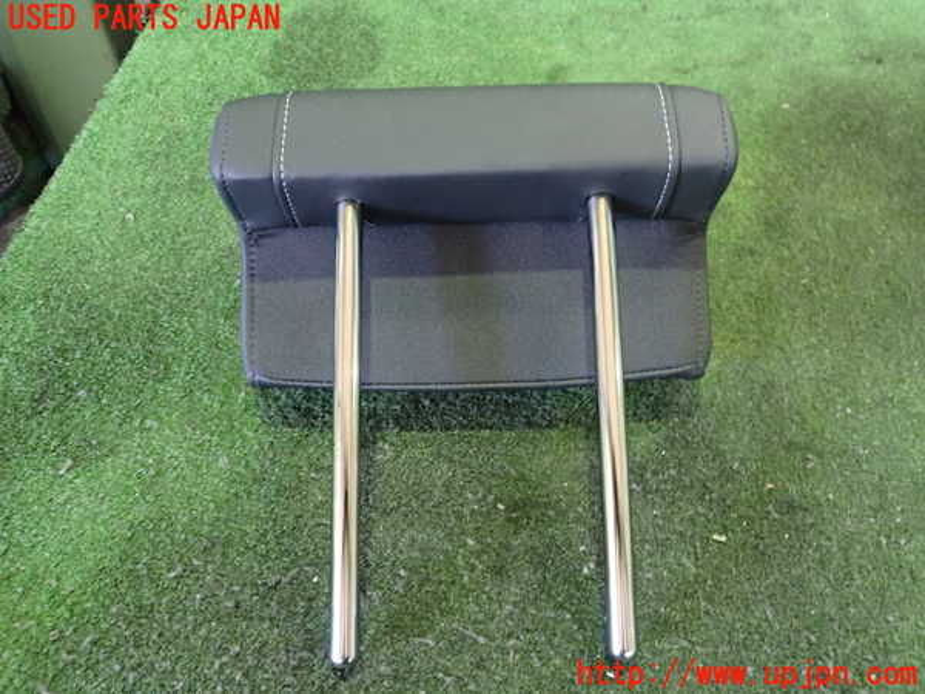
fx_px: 802
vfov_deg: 46.8
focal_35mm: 30
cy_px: 347
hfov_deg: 60.0
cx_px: 462
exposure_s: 1/25
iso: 800
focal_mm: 5.4
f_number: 2.3
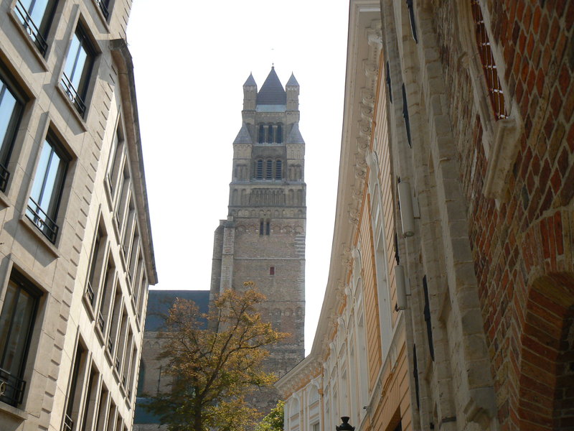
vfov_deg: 39.7
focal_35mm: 36
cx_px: 287
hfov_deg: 51.4
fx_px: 597
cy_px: 216
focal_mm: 6
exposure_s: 1/1000
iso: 100
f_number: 3.6
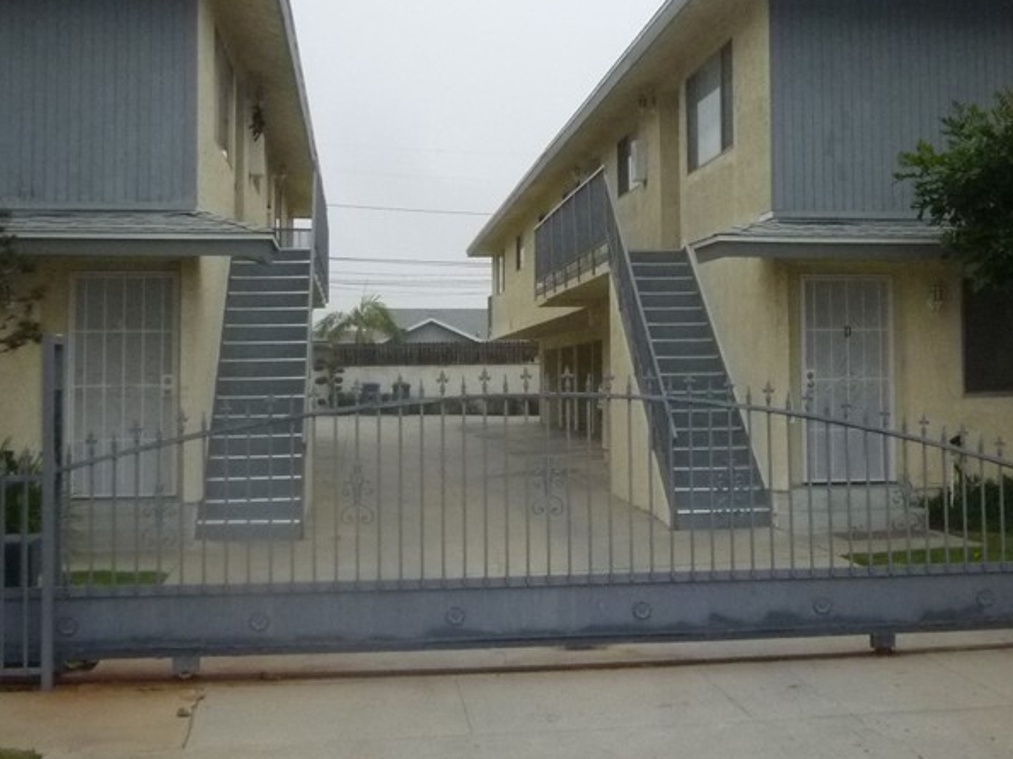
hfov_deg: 37.9
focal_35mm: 50
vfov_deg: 29.0
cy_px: 304
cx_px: 643
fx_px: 1463
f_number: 5
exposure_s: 1/800
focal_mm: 5.2
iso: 400
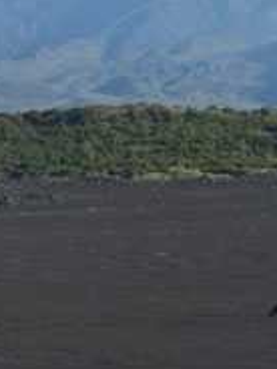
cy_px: 279
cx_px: -120
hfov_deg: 7.8
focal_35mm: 188
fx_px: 2006
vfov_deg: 10.5
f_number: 4.8
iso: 100
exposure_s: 1/353
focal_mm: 8
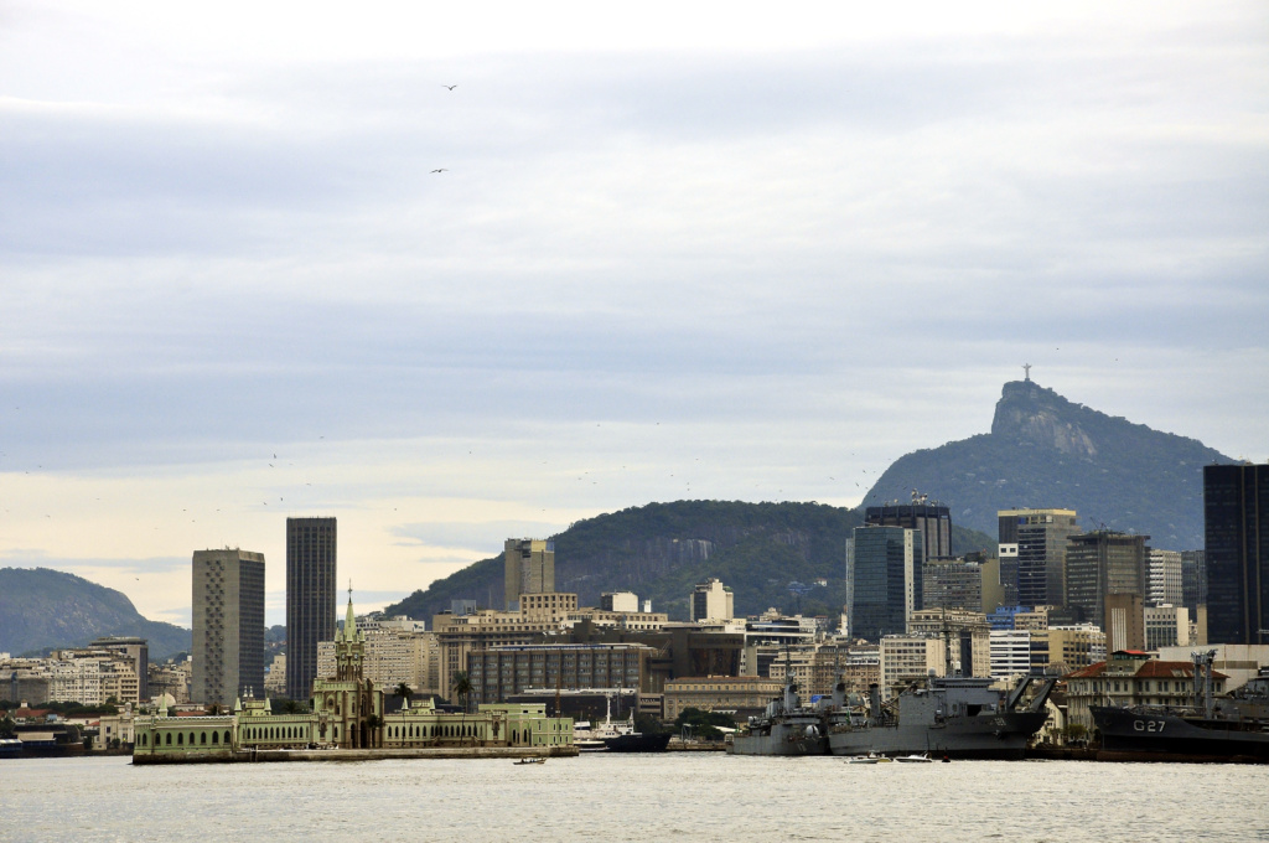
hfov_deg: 16.1
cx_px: 634
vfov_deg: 10.7
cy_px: 422
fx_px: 4489
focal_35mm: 128
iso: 400
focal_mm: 85
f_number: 11
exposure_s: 1/320
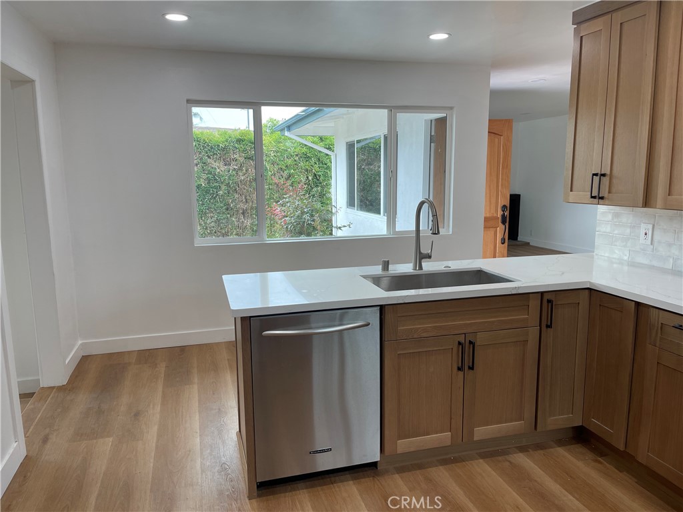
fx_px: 493
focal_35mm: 25
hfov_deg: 69.4
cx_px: 342
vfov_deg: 54.9
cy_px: 256
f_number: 1.6
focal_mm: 5.1
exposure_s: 1/120
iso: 50
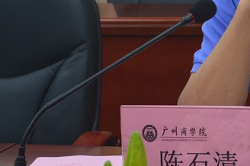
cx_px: 297
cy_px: 18
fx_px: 1570
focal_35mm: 226
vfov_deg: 6.0
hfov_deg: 9.0
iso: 640
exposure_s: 1/15
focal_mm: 55
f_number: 6.3
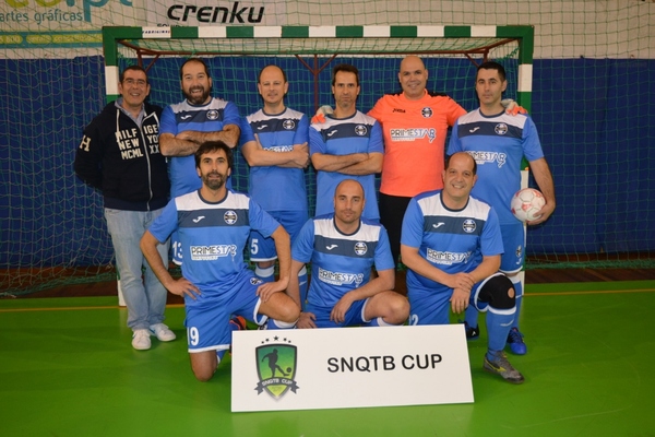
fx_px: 655
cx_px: 328
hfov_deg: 53.1
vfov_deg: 36.9
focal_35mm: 36
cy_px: 218
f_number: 4
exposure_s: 1/60
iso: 1000
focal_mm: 24
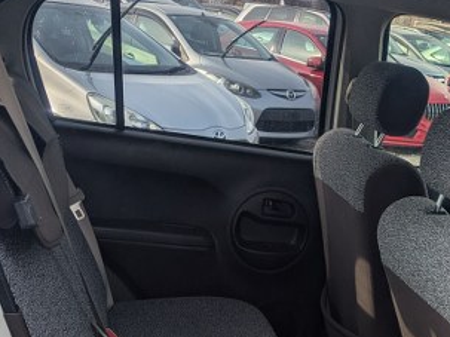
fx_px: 858
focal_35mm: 66
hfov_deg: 29.4
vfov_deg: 21.4
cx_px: 259
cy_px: 341
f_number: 1.89
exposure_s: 1/911
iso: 44
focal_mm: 5.43
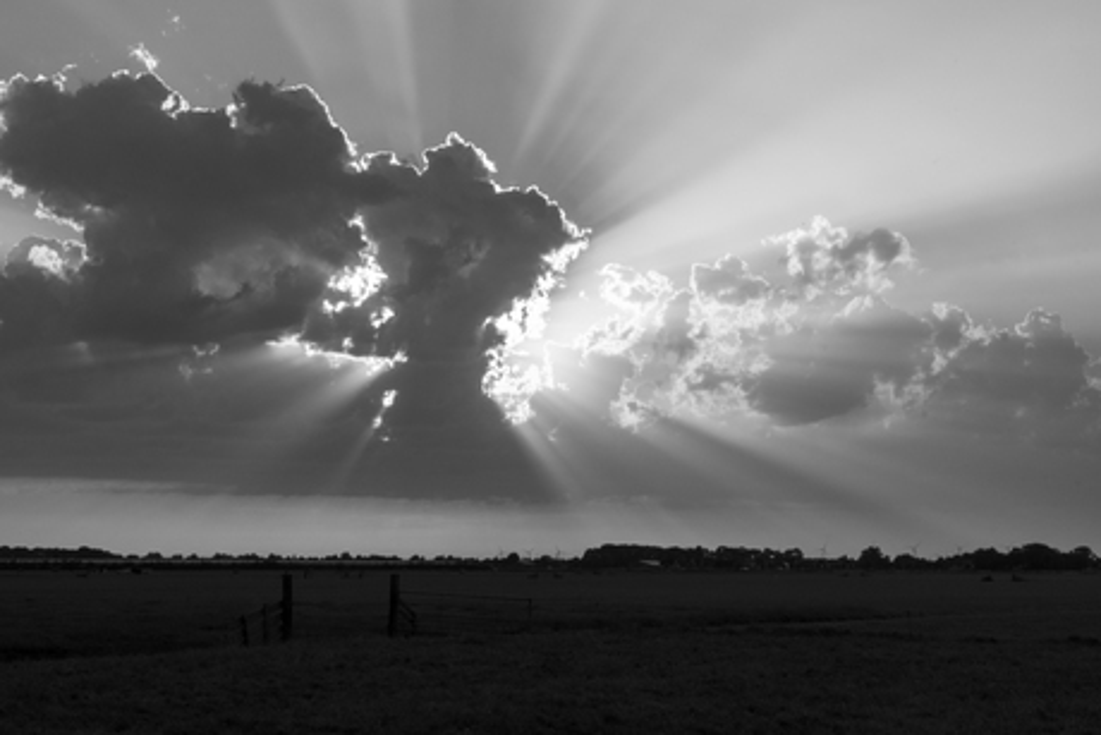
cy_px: 368
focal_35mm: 69
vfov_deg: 19.7
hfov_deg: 29.2
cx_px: 550
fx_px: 2111
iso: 200
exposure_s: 1/160
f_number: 25
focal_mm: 46
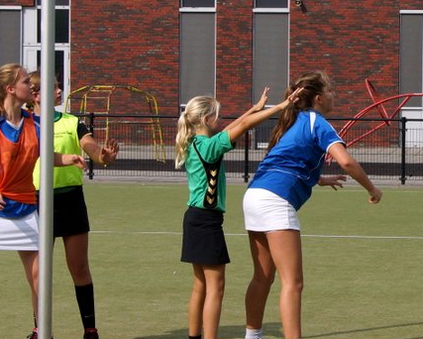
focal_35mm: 118
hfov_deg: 16.1
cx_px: 378
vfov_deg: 13.0
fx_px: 1480
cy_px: 96
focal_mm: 35
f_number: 8
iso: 400
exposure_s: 1/2000
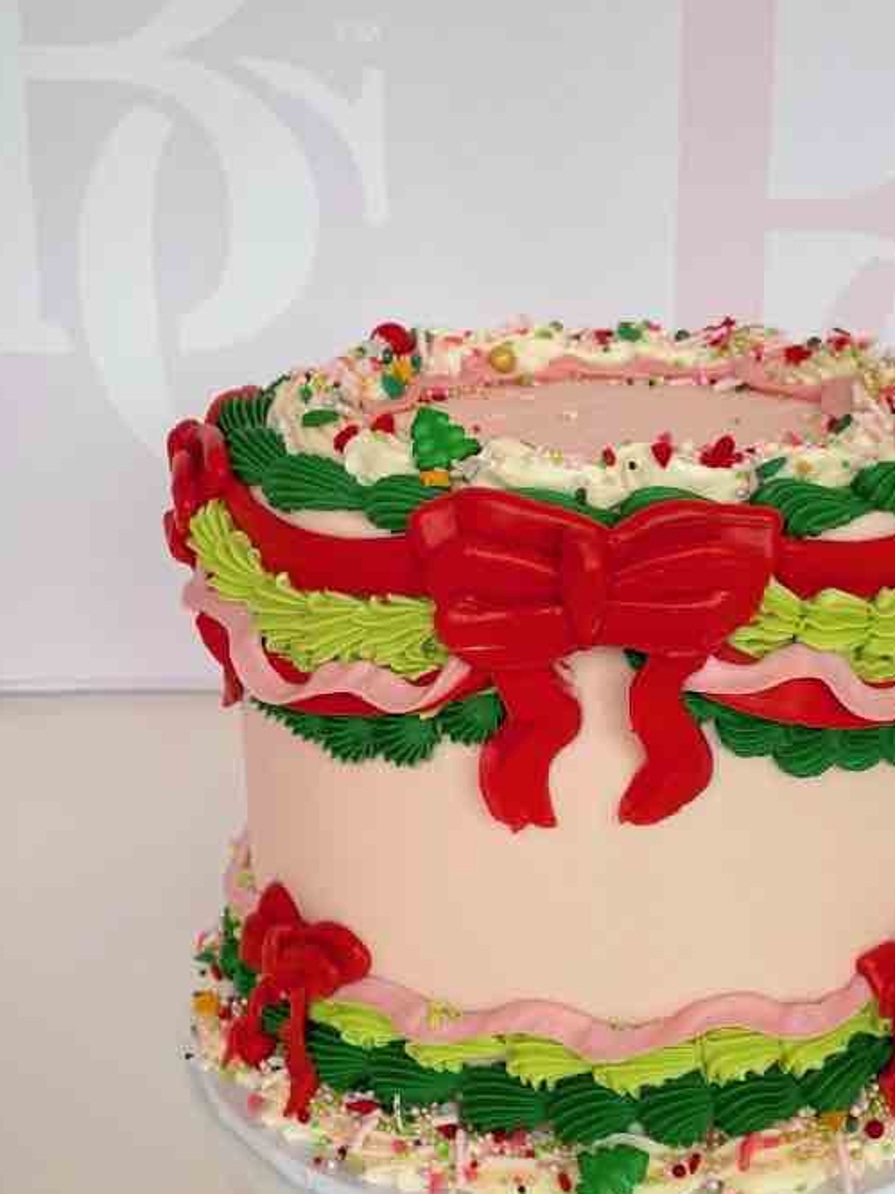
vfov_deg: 46.7
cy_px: 672
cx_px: 592
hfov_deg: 35.6
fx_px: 1380
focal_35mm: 40
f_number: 1.6
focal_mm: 4.2
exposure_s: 1/120
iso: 80
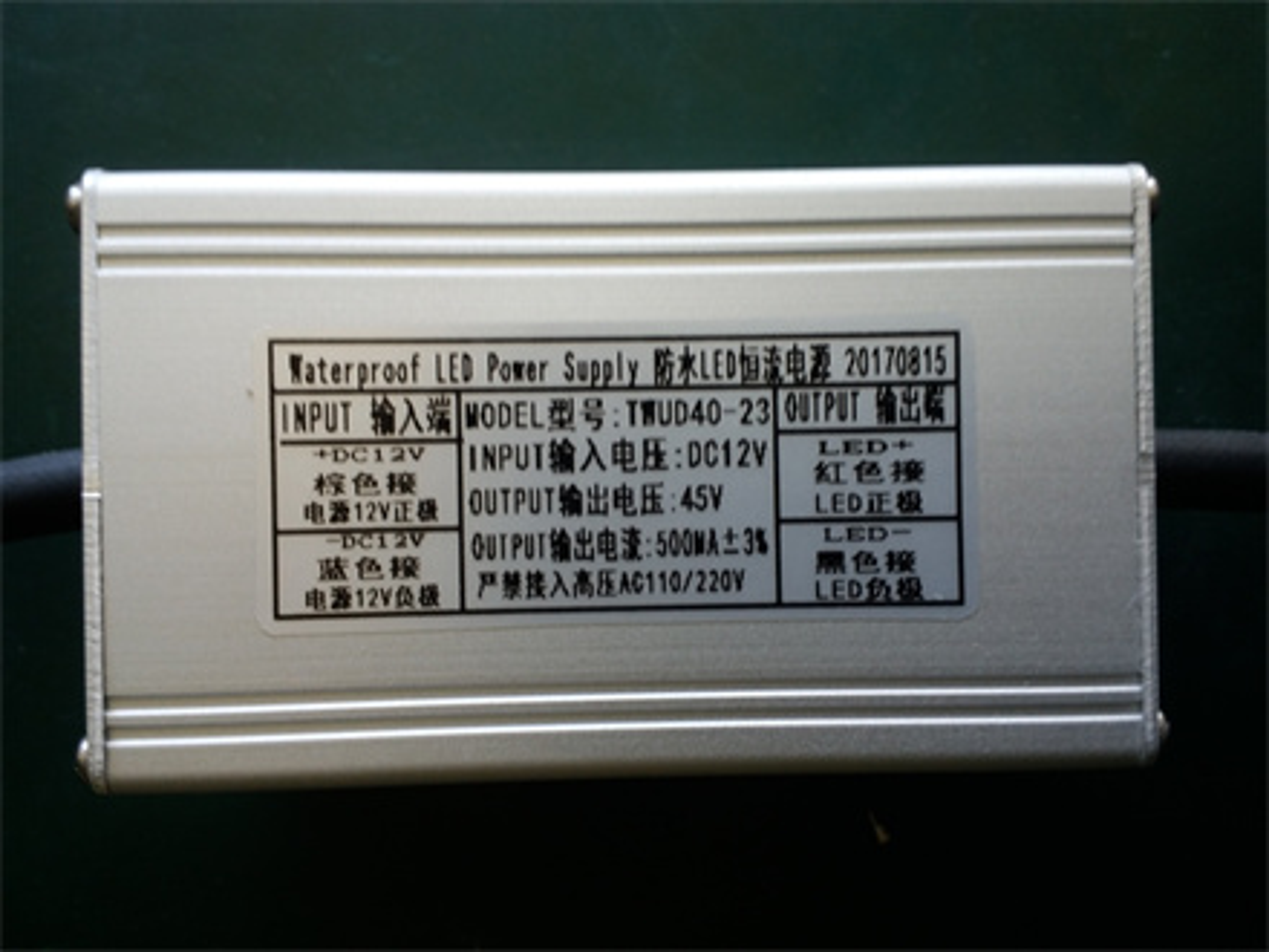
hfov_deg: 65.3
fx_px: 990
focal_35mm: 27
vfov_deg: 51.4
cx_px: 634
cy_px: 476
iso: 64
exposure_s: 1/33
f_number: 2.09
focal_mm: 3.6
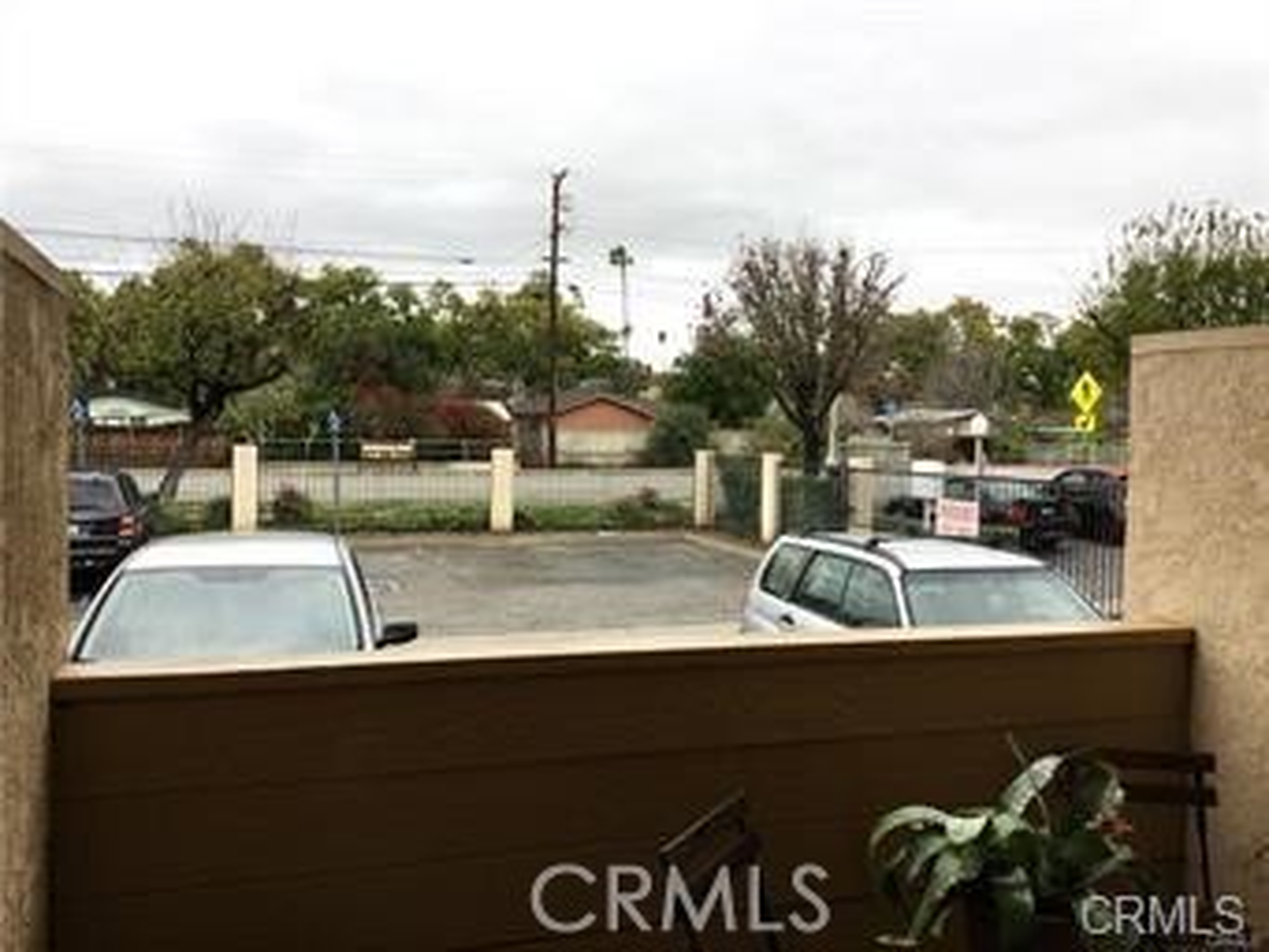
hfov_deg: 58.3
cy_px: 476
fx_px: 1137
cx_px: 634
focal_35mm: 31
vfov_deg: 45.5
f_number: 2.4
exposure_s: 1/120
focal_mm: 3.3
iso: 25
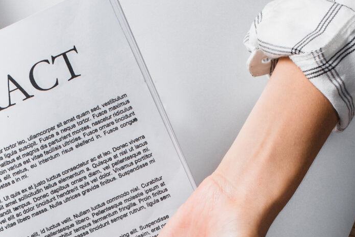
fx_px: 1825
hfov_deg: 11.1
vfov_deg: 7.3
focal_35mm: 185
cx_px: 89
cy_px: 354
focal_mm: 50
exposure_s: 1/125
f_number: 9
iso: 400
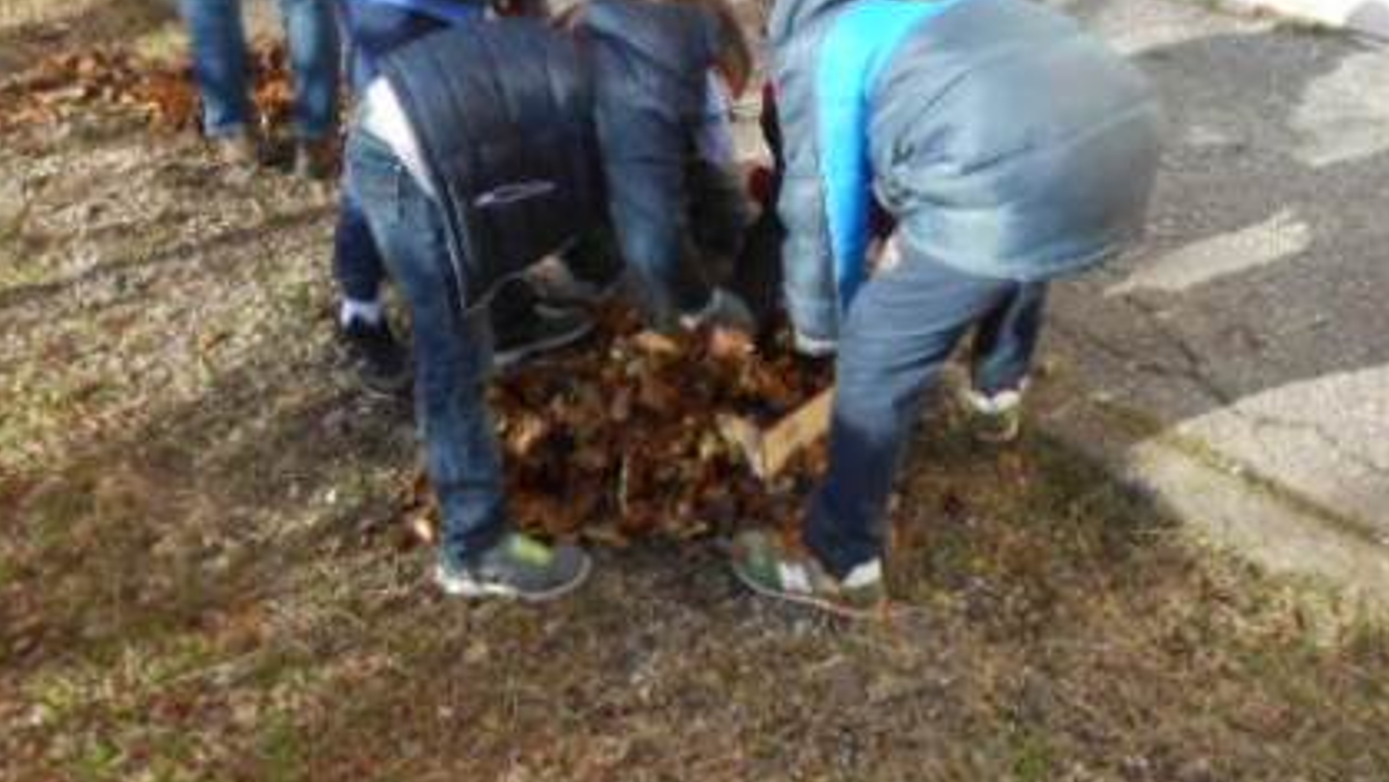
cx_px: 738
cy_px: 166
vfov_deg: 31.3
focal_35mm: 37
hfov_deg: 54.0
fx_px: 1363
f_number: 3.5
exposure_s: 1/250
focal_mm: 4.6
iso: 80
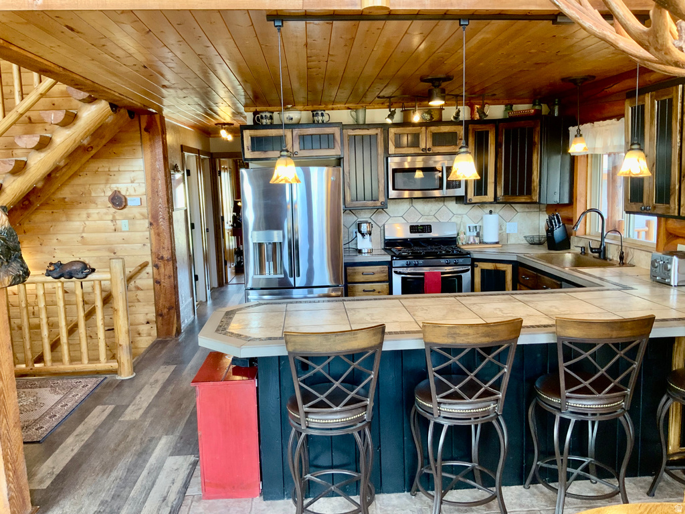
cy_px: 257
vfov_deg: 48.2
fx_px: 574
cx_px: 342
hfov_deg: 61.7
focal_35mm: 29
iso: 64
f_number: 1.8
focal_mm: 3
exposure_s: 1/60
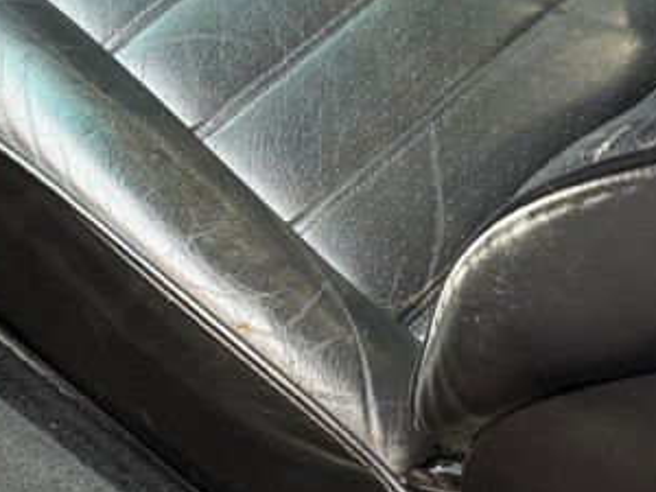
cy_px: 343
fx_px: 1554
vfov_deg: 17.9
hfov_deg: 22.5
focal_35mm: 82
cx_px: -63
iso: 800
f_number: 1.78
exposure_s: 1/50
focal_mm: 6.76
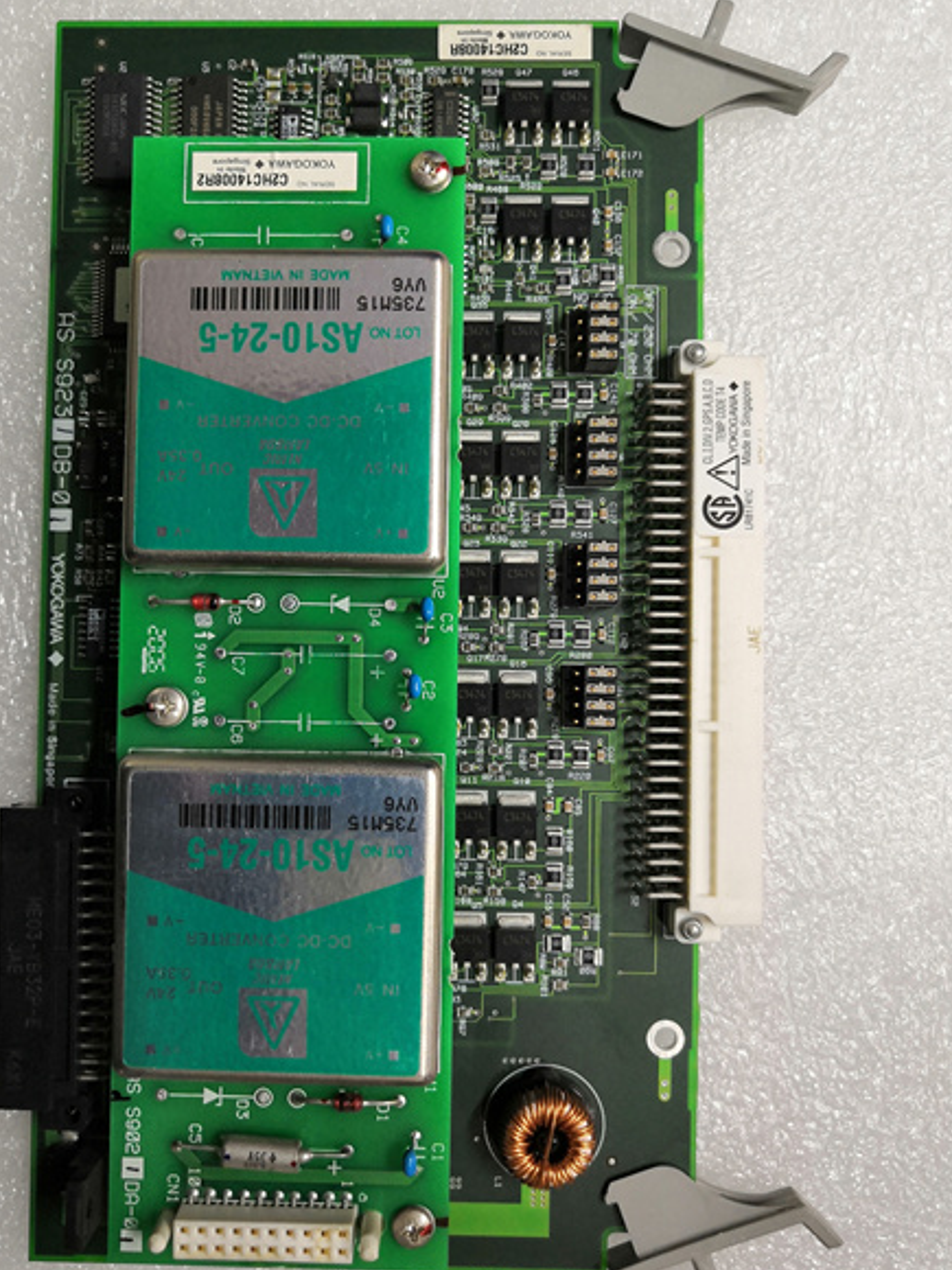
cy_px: 642
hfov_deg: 45.4
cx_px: 422
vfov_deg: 58.3
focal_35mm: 31
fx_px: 1137
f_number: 1.8
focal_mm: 3.95
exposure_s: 1/33.3
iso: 200
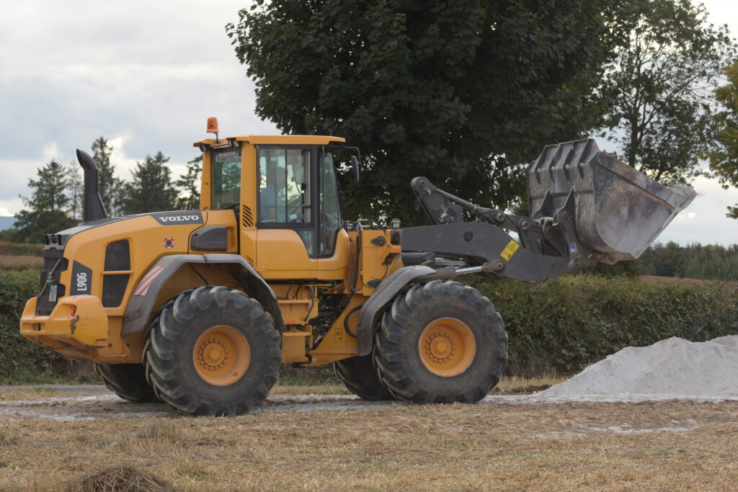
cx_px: 369
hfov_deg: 13.4
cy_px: 246
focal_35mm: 153
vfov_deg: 9.0
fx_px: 3137
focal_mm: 102
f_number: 6.3
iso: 180
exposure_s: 1/250
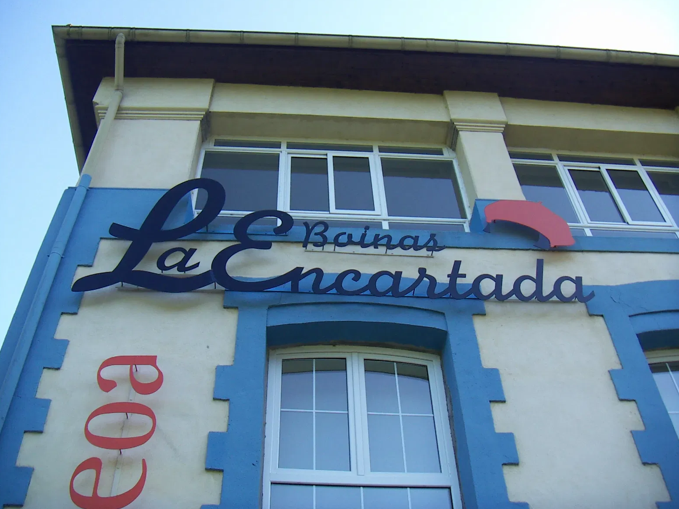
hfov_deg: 50.1
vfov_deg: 38.7
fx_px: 726
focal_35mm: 37
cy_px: 249
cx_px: 336
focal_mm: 4.7
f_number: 2.8
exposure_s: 1/200
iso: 50
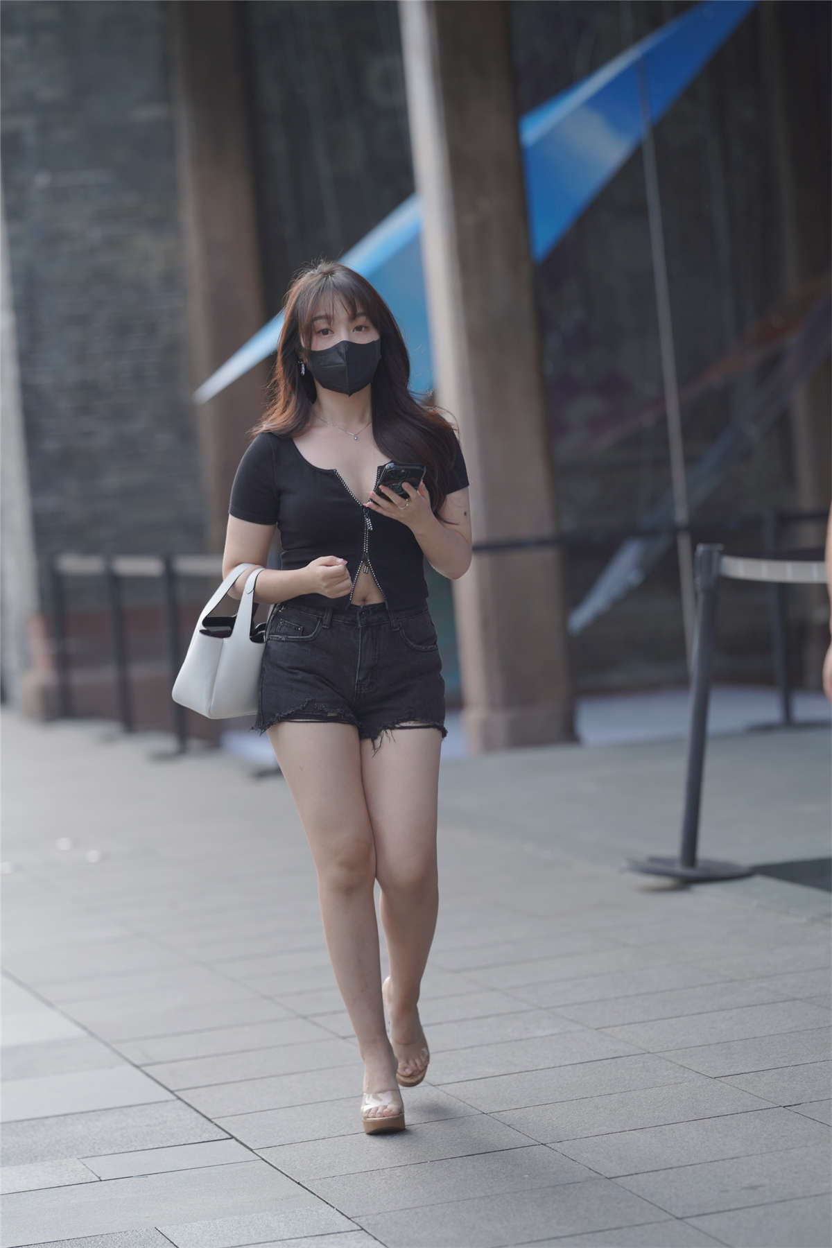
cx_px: 416
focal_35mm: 135
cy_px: 624
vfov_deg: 15.2
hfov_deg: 10.2
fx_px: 4680
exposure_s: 1/500
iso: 320
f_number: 2.8
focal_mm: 135
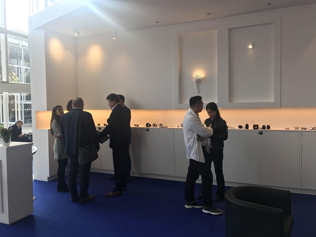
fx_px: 256
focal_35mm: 28
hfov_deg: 63.4
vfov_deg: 49.7
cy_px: 118
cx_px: 158
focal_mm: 3.99
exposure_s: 1/160
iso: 20
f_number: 1.8
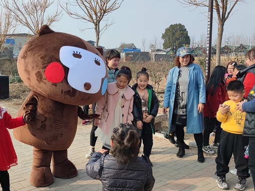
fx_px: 287
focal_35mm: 39
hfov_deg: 47.8
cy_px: 108
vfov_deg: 36.8
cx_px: 112
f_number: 1.85
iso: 50
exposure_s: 1/1237
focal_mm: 6.78
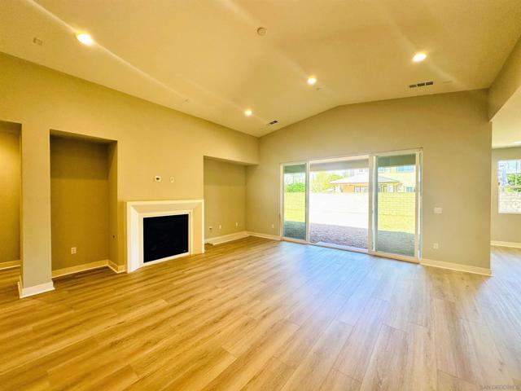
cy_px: 196
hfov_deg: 102.1
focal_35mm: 14
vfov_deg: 85.7
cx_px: 260
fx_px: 211
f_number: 2.2
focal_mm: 2.22
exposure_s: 1/120
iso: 64
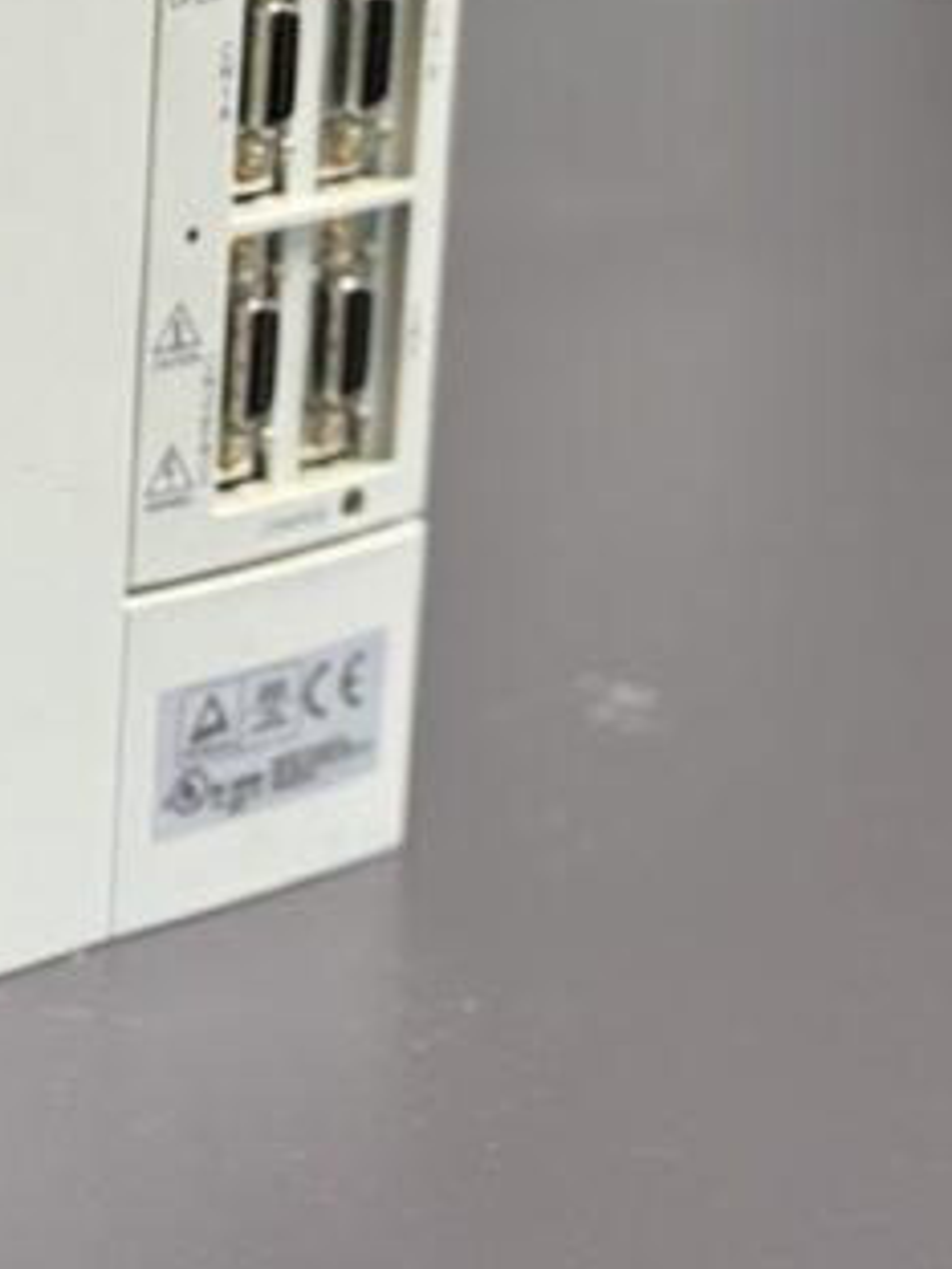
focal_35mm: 118
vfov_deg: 16.5
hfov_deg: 12.3
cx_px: -183
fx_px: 4327
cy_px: 167
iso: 250
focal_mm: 6.76
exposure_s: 1/50
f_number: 1.78
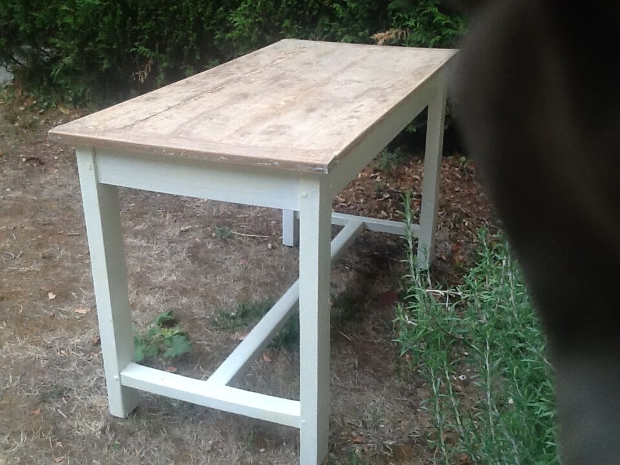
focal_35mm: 44
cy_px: 232
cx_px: 310
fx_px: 788
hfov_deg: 42.9
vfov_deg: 32.9
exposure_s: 1/60
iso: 50
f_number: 2.4
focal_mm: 2.03
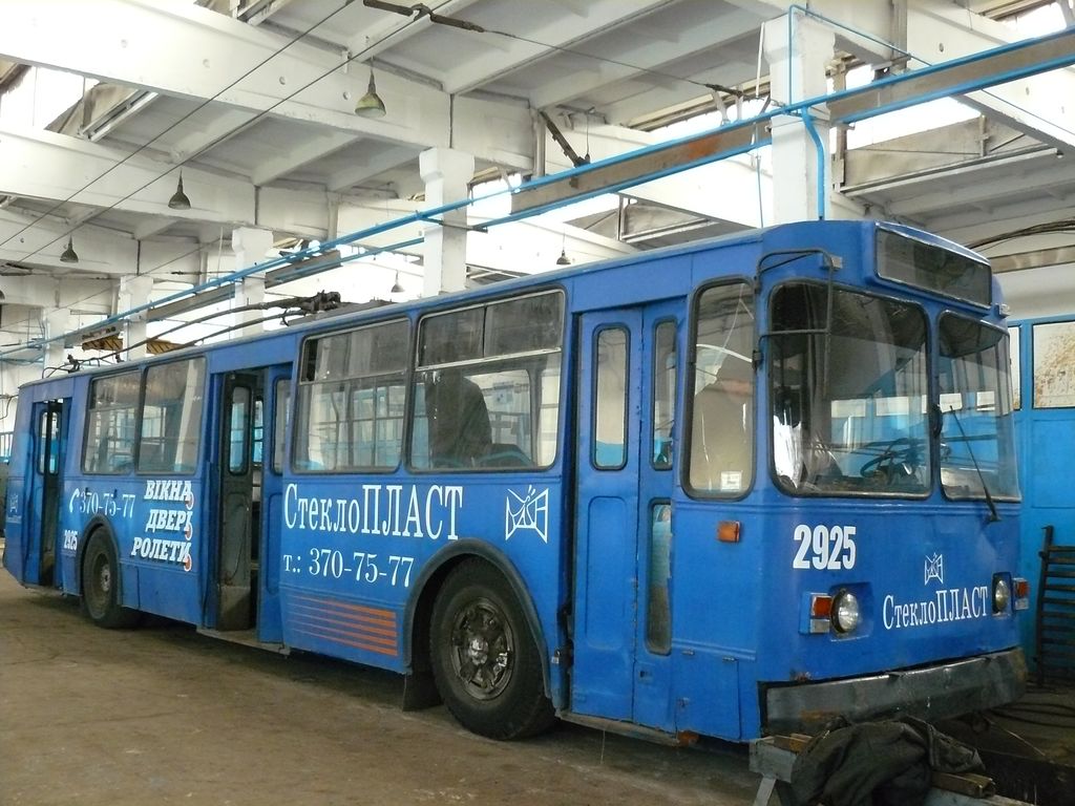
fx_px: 1118
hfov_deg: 51.4
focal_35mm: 36
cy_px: 403
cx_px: 538
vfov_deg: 39.7
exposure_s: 1/125
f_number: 2.8
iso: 400
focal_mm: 6
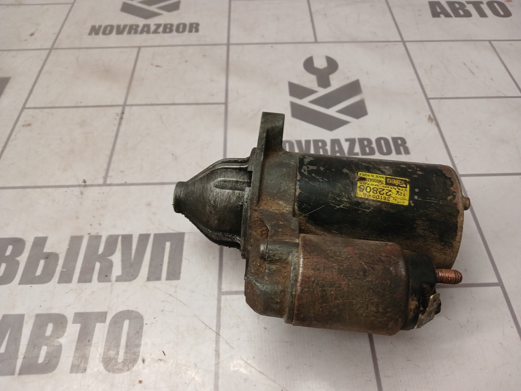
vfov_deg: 51.4
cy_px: 196
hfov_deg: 65.3
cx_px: 260
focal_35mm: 27
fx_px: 406
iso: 125
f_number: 1.8
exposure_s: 1/50
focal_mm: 4
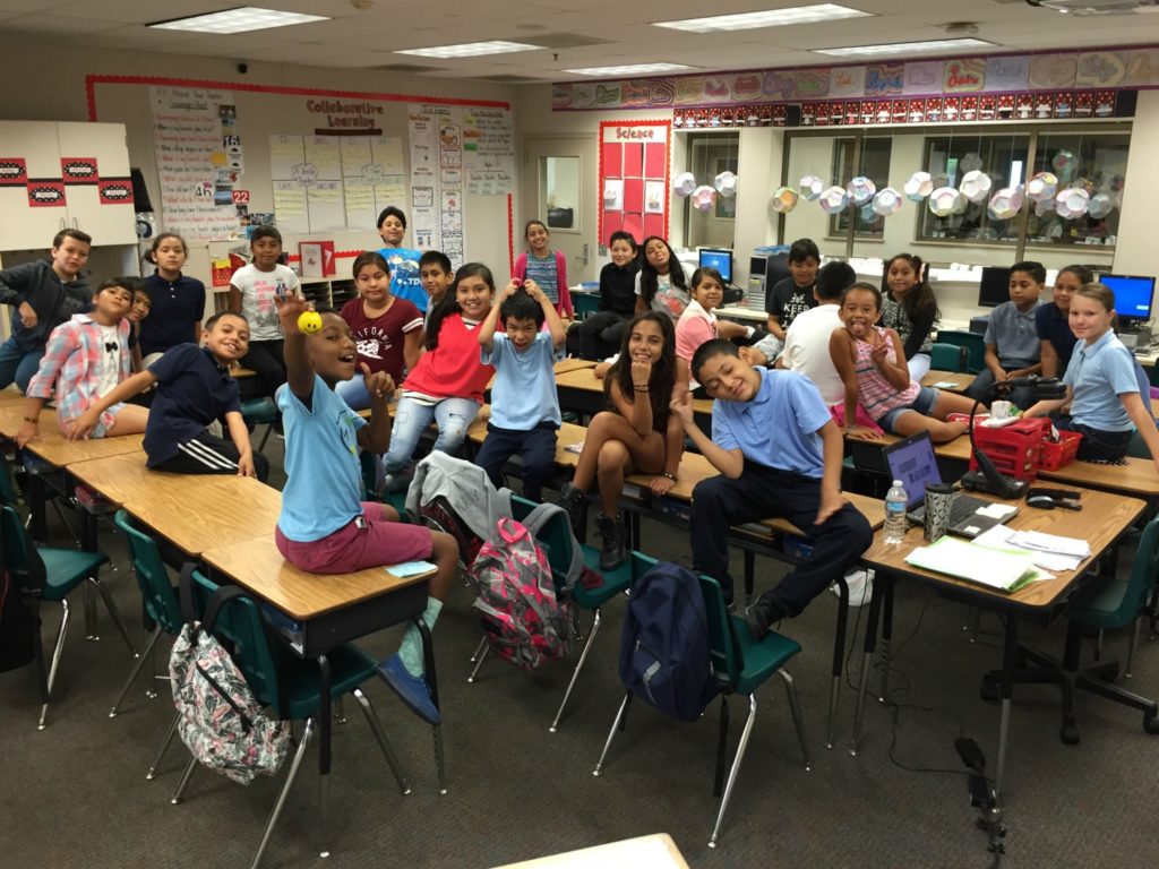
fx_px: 971
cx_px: 580
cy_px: 434
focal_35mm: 29
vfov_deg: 48.2
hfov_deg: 61.7
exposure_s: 1/30
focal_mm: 4.15
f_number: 2.2
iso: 80
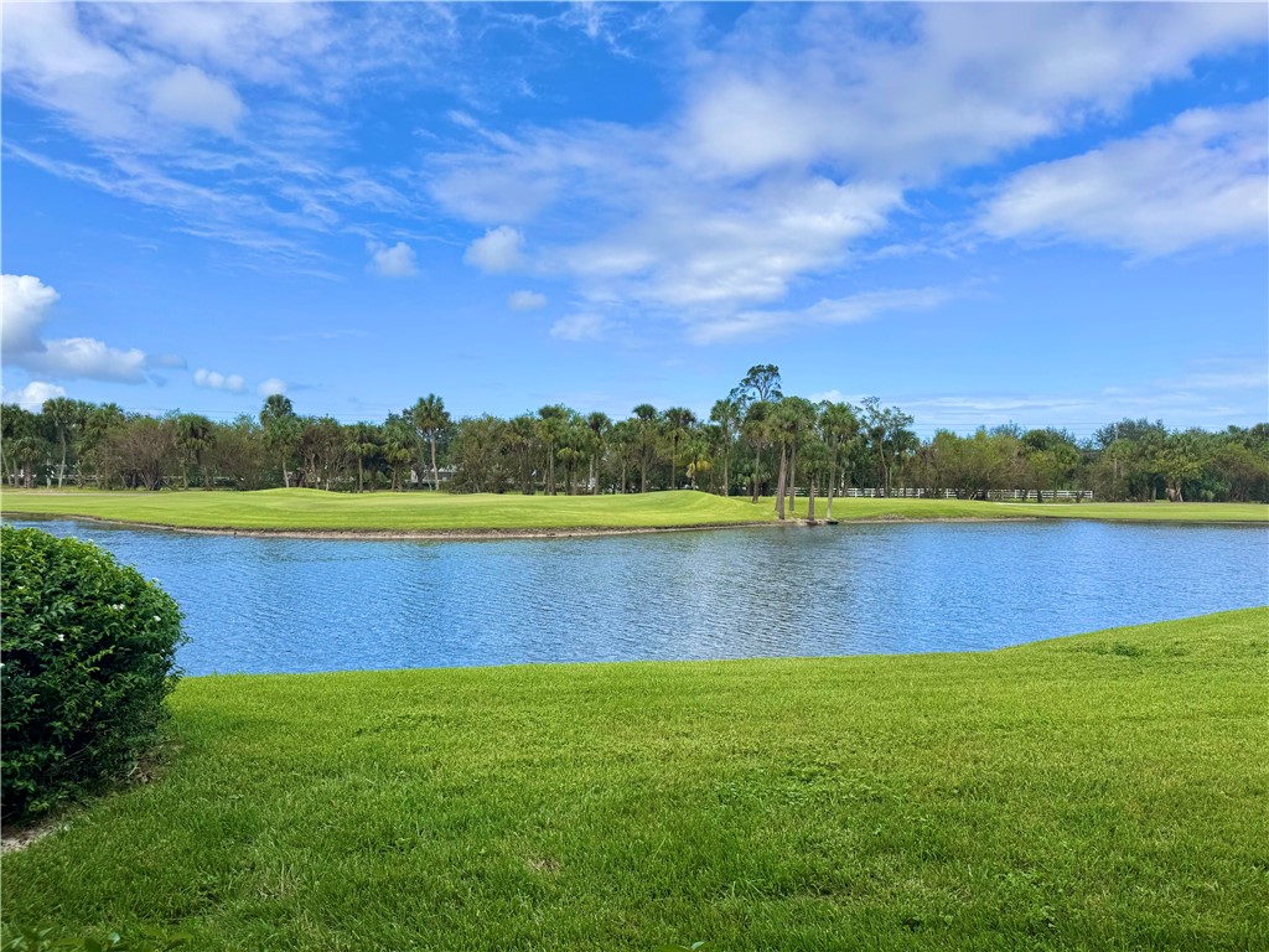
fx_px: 880
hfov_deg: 71.6
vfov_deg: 56.8
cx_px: 634
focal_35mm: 24
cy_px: 476
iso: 80
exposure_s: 1/2959
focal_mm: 6.76
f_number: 1.78
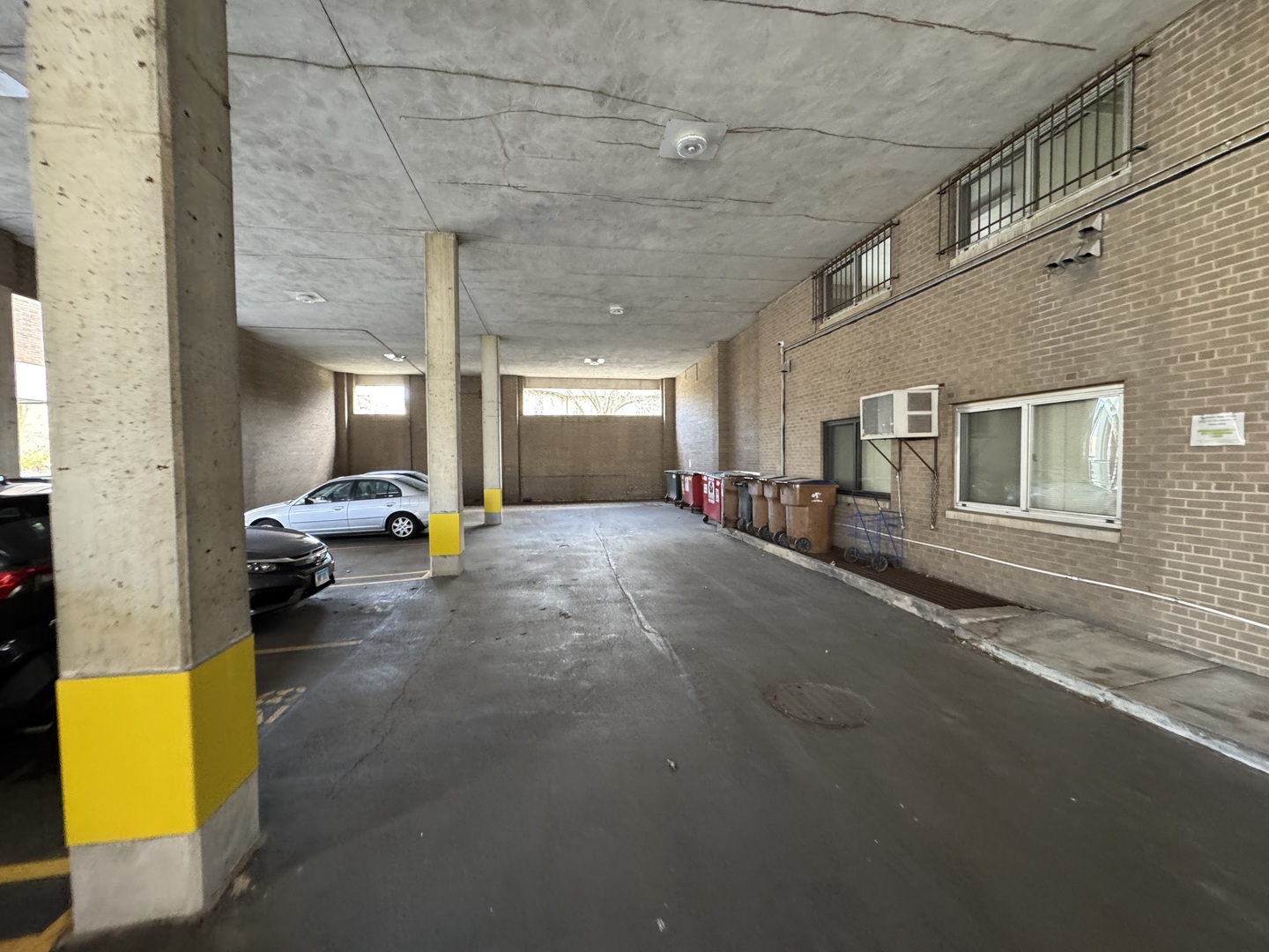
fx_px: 513
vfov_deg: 85.7
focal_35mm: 14
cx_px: 634
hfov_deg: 102.1
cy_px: 476
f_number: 2.2
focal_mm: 2.22
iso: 320
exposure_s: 1/60
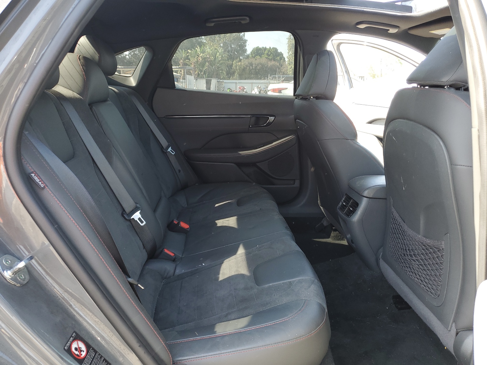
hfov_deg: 67.3
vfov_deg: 53.1
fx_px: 366
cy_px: 182
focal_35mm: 26
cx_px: 244
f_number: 1.5
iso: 50
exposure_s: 1/125
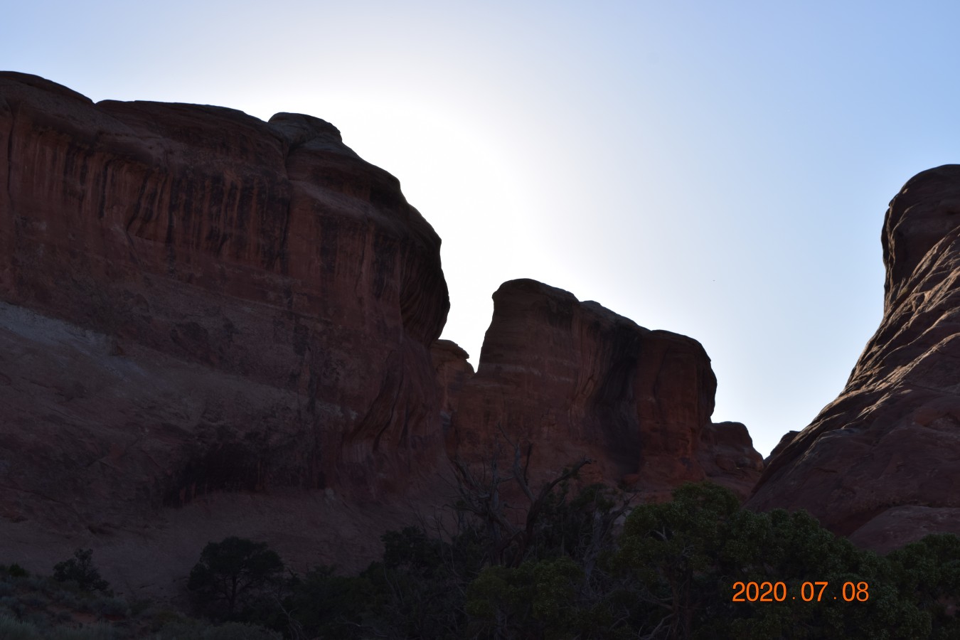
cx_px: 480
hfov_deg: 26.0
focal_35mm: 78
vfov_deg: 17.5
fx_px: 2080
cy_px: 320
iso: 100
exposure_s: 1/200
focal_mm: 52
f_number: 10
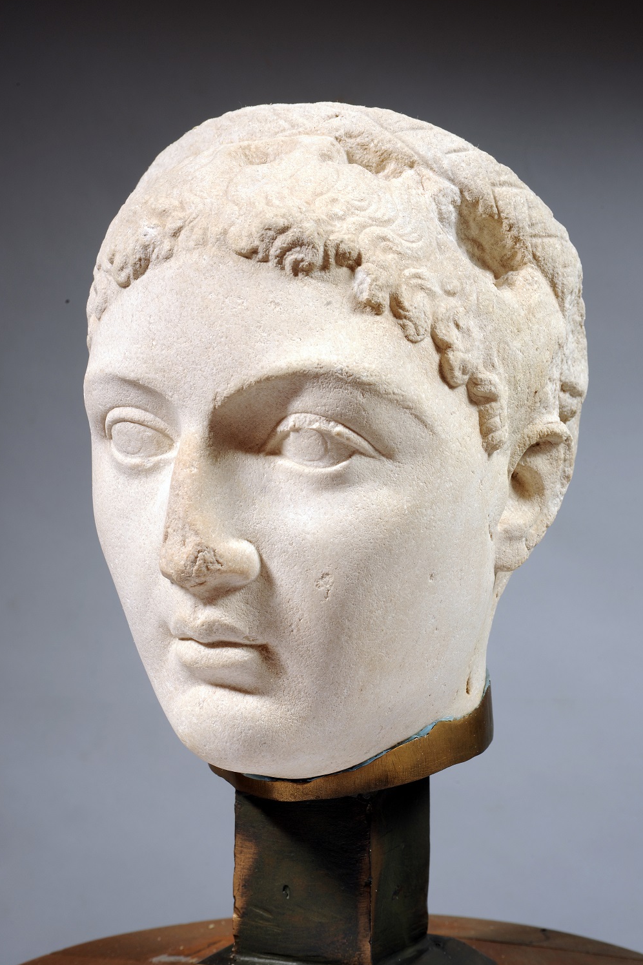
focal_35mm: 86
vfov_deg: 23.6
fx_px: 2304
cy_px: 479
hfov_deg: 15.9
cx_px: 319
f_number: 18
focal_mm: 85
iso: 100
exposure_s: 1/160
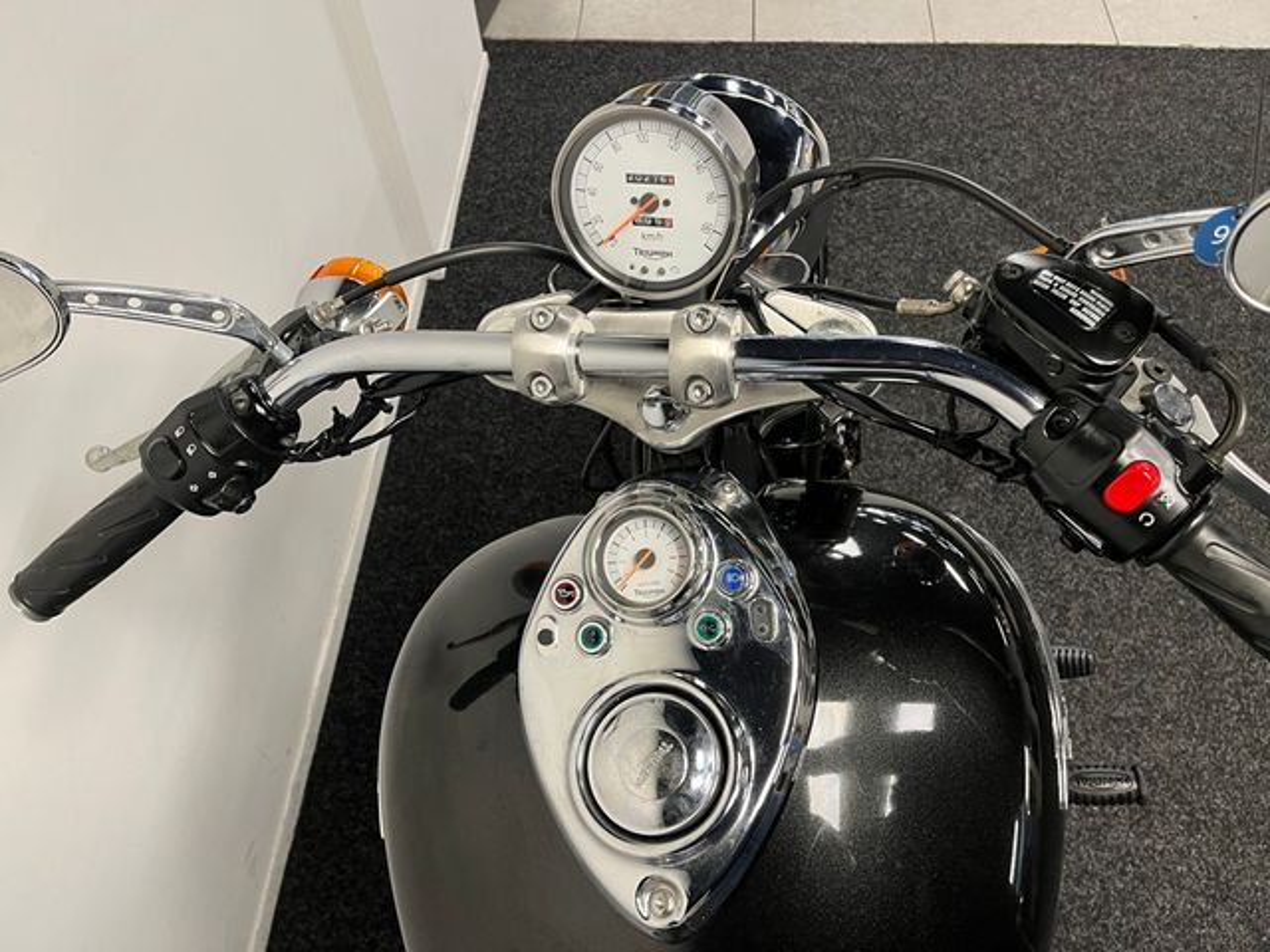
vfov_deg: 53.1
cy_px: 476
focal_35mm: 26
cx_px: 635
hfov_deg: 67.3
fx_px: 954
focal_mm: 5.1
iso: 125
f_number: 1.6
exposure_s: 1/50
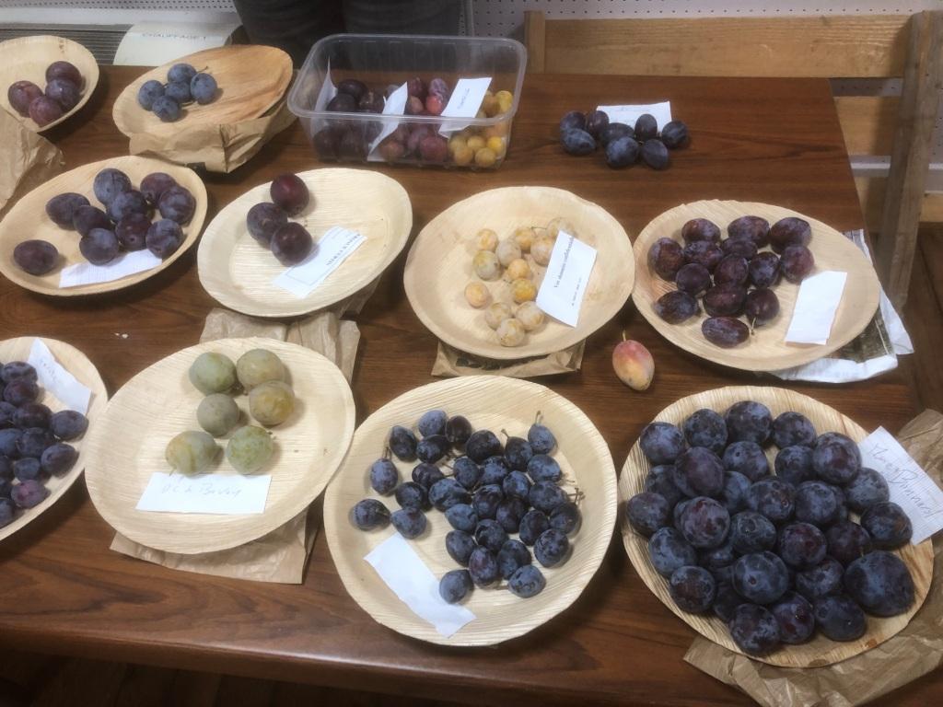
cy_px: 354
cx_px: 472
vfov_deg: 49.7
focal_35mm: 28
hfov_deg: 63.4
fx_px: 763
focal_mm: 3.99
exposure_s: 1/20
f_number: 1.8
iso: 40
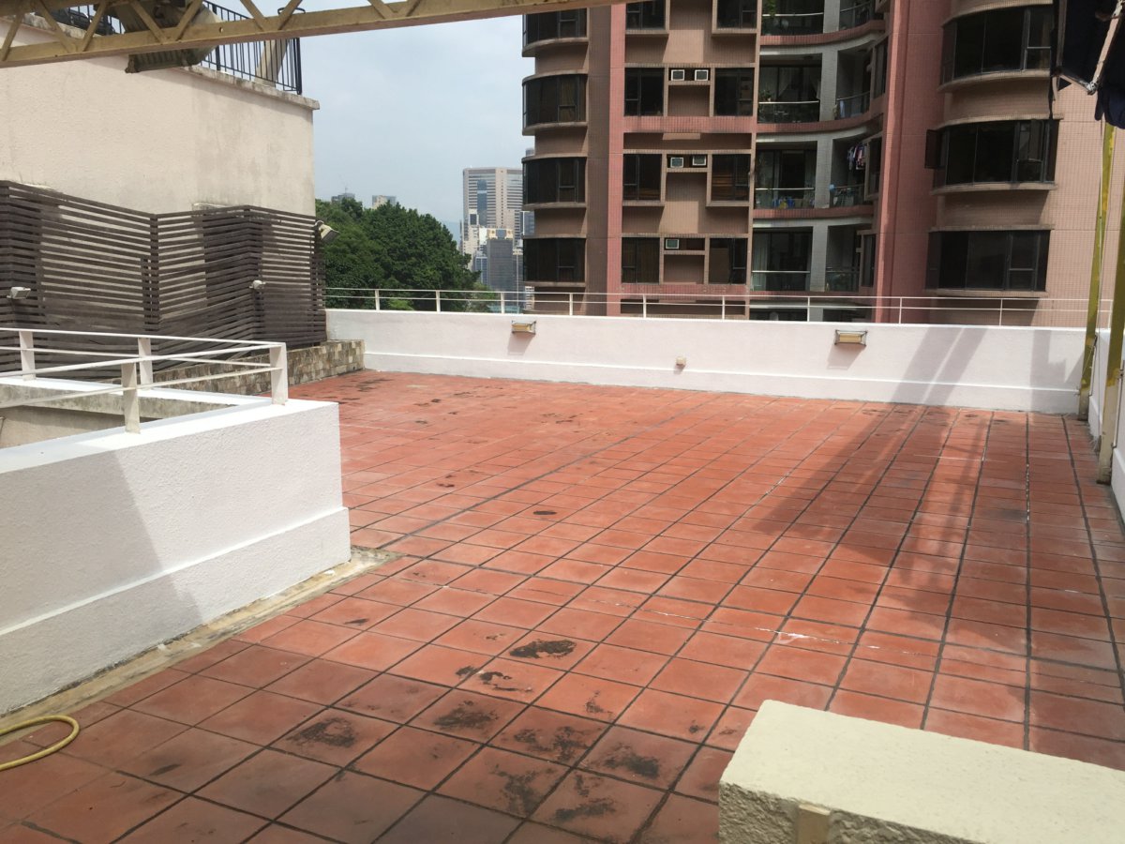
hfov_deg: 61.7
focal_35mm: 29
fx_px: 942
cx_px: 562
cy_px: 422
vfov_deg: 48.2
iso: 32
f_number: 2.2
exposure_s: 1/2475
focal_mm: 4.15
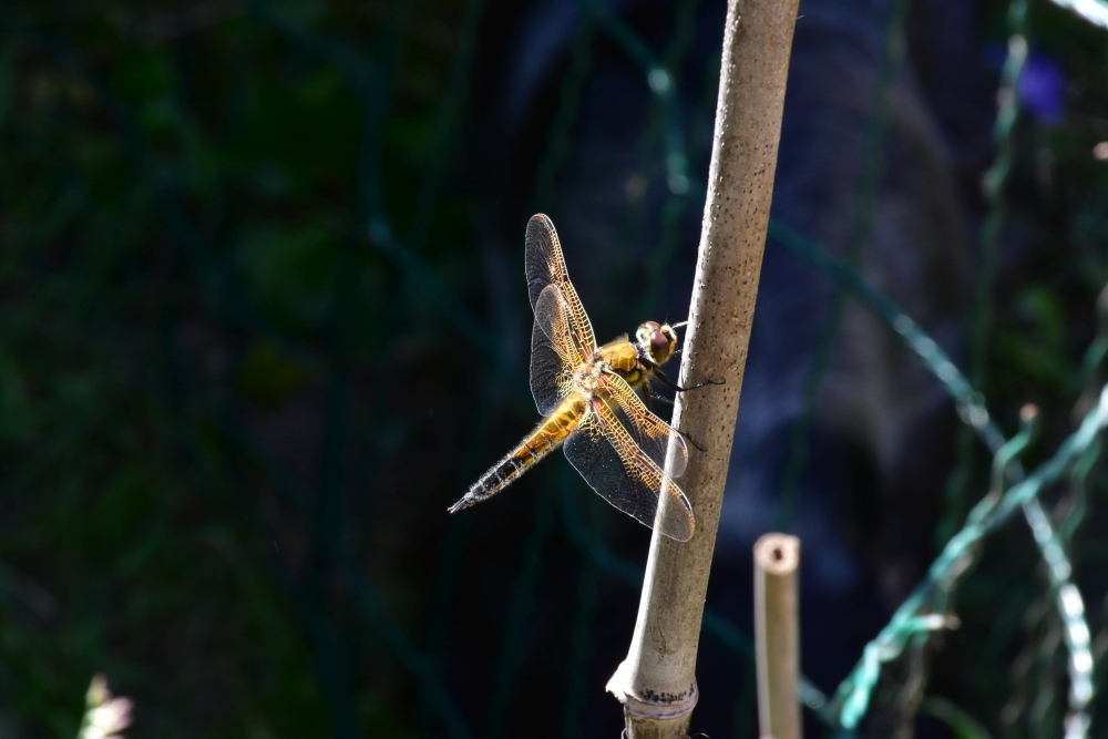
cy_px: 370
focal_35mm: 210
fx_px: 6464
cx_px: 554
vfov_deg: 6.5
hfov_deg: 9.8
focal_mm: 140
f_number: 14
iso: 1000
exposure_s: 1/125
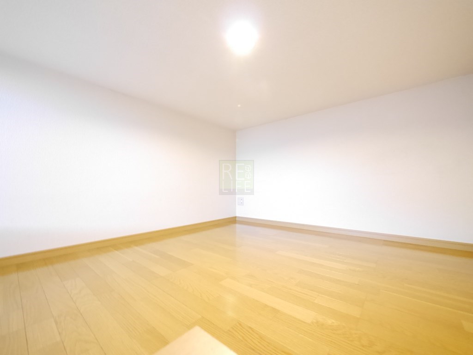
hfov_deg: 102.1
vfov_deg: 85.7
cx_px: 236
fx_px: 191
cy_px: 178
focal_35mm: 14
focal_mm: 7
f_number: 4
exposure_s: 1/30
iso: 3200
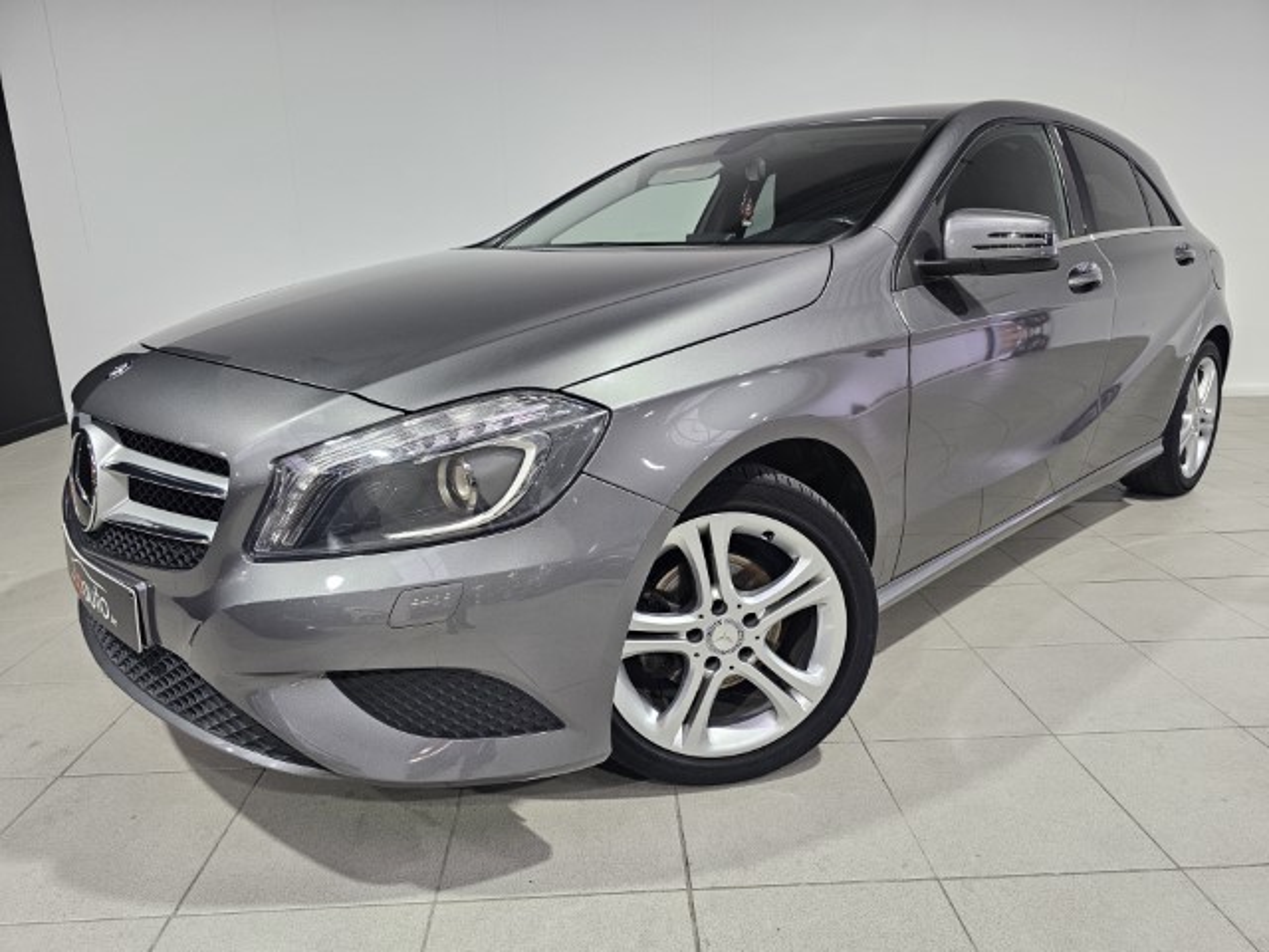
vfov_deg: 58.9
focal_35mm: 23
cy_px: 476
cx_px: 634
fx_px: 843
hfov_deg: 73.9
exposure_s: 1/190
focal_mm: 6.3
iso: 200
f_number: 1.7
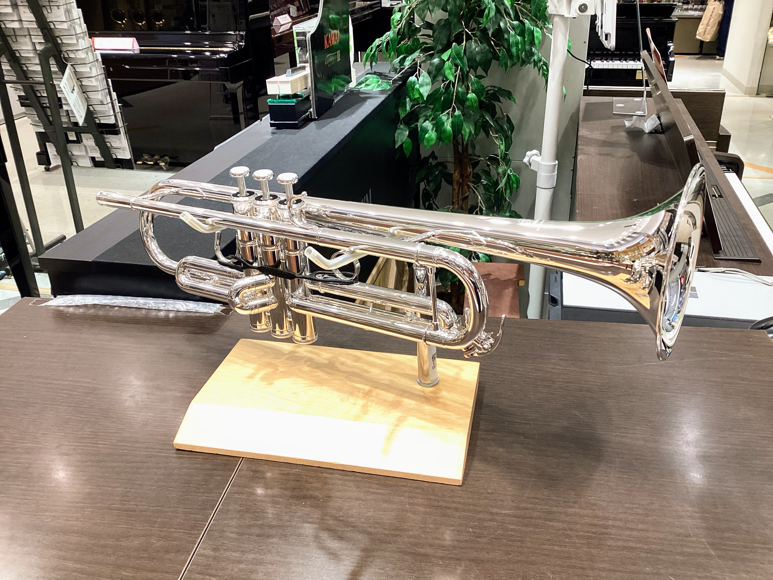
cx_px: 386
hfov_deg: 58.4
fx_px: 692
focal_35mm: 31
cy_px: 290
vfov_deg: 45.4
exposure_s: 1/50
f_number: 2.4
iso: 64
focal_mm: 3.3
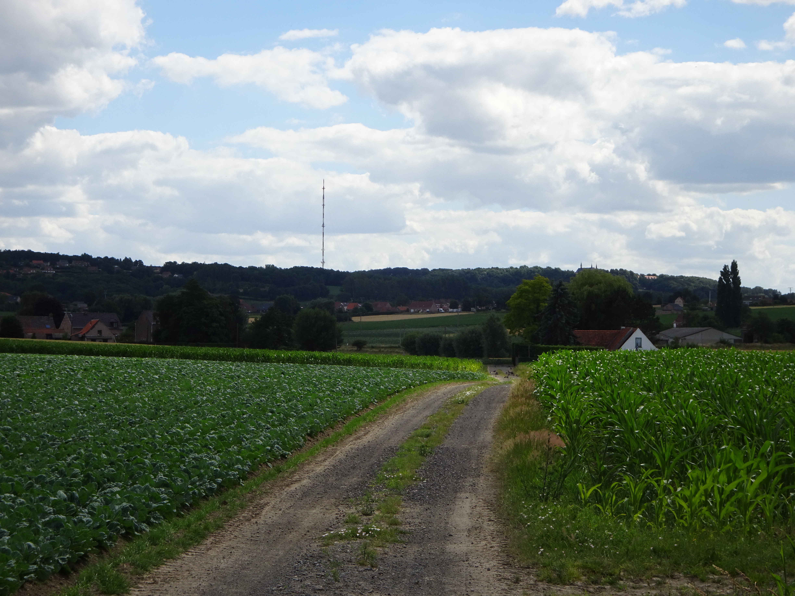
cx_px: 398
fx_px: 2067
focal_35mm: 90
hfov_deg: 21.8
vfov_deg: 16.4
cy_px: 298
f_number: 5
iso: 80
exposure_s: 1/500
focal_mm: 15.45
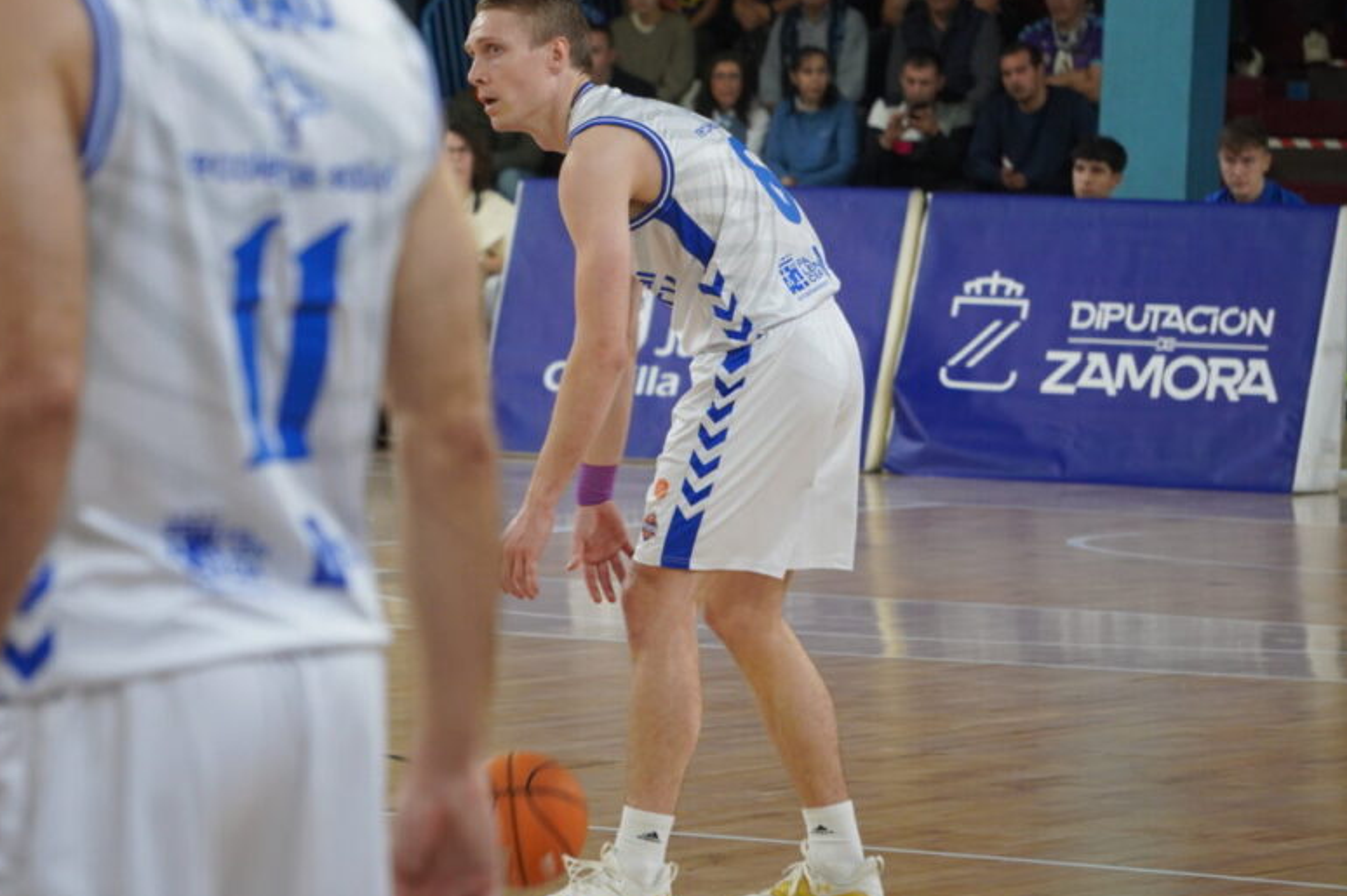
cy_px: 318
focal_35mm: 288
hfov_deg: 7.2
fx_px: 10756
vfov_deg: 4.8
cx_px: 475
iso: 1250
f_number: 5.6
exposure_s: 1/250
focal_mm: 145
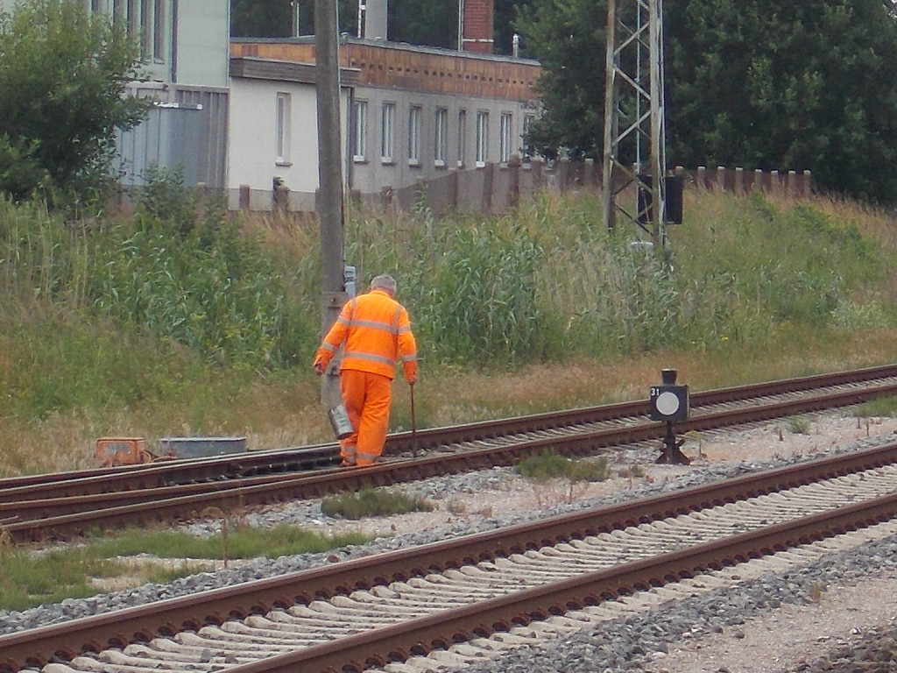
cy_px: 336
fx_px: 2928
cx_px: 448
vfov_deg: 13.1
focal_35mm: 113
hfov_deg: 17.4
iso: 80
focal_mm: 20.1
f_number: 6
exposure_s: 1/250
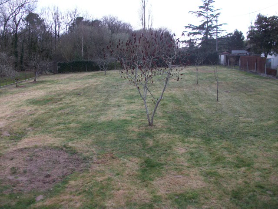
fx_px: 249
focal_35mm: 31
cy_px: 104
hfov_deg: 58.4
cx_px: 139
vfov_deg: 45.4
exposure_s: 1/374
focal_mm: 5.7
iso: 80
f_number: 2.9
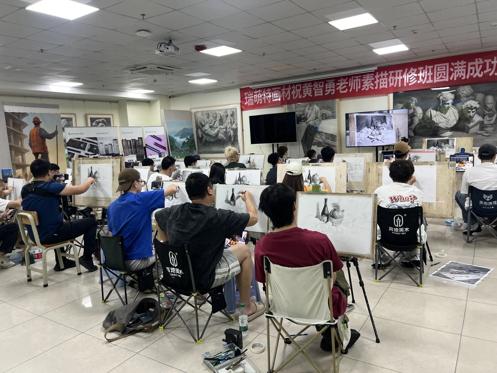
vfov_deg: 53.1
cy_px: 186
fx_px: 373
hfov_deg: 67.3
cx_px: 248
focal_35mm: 26
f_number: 1.5
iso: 100
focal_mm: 5.7
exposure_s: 1/100
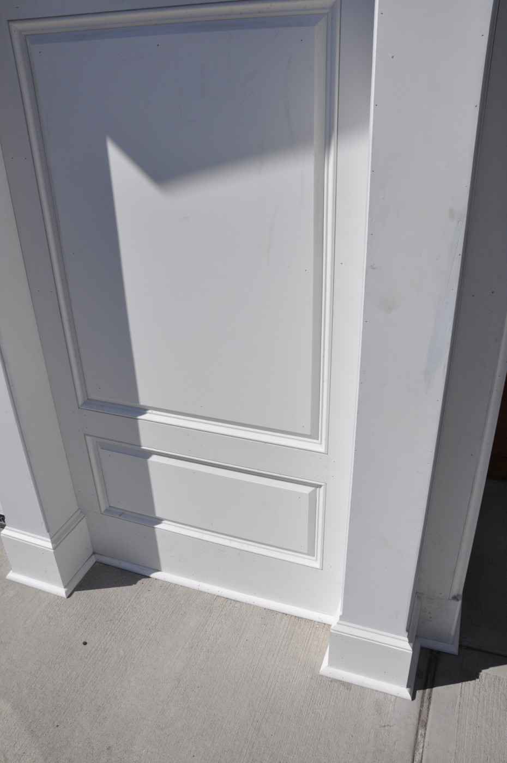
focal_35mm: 27
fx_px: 572
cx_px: 254
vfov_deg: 67.4
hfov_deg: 47.8
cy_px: 382
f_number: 11
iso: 200
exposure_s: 1/500
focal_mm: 18
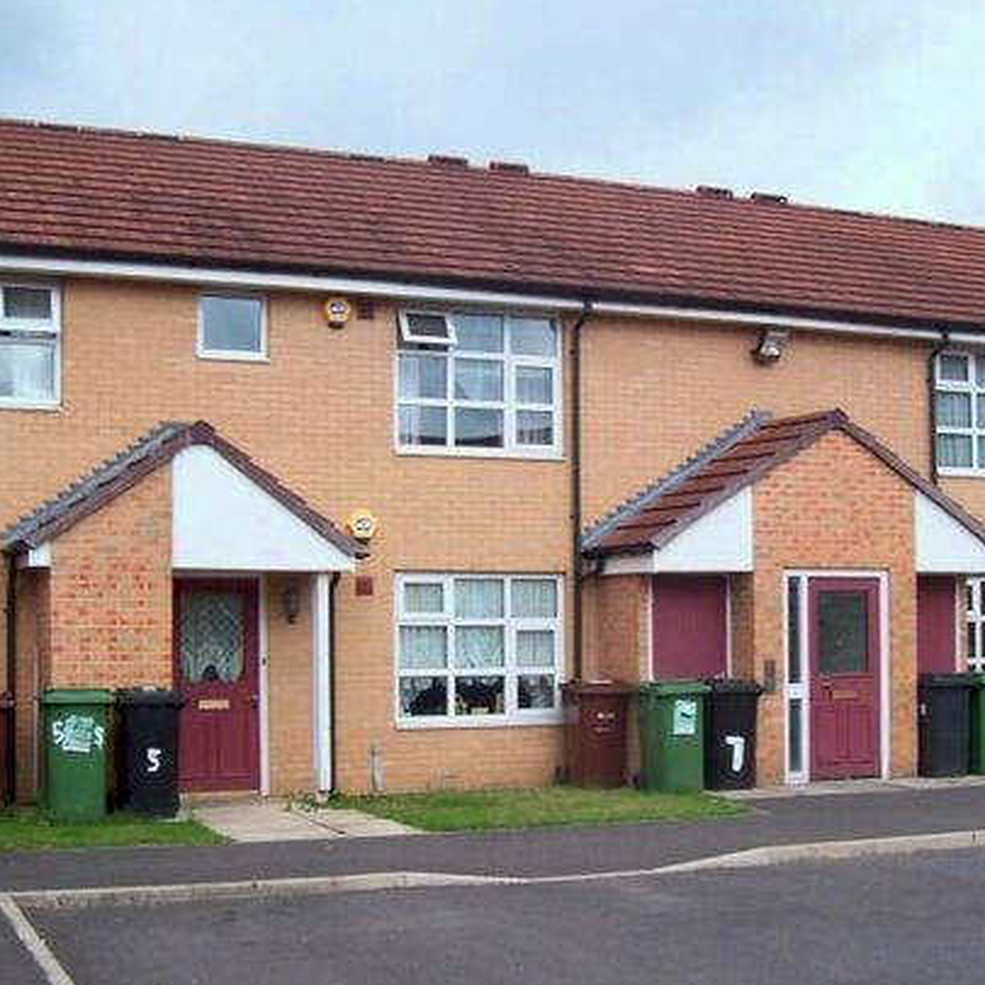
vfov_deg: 32.8
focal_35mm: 52
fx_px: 1674
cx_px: 576
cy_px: 551
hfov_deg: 32.7
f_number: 5.1
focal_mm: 5.6
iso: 80
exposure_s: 1/275
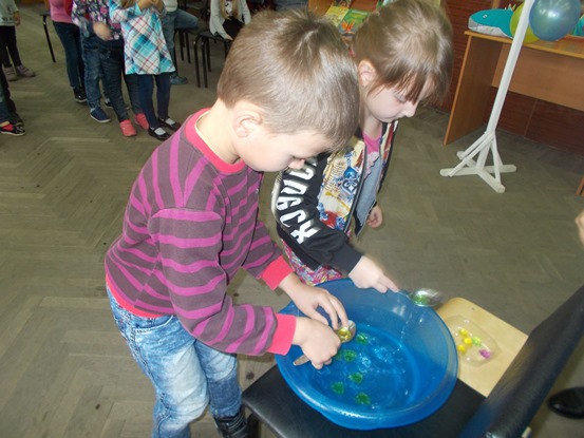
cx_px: 292
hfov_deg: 67.3
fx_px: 439
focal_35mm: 26
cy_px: 219
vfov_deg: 53.1
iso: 200
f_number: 3.2
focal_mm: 4.6
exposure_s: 1/25
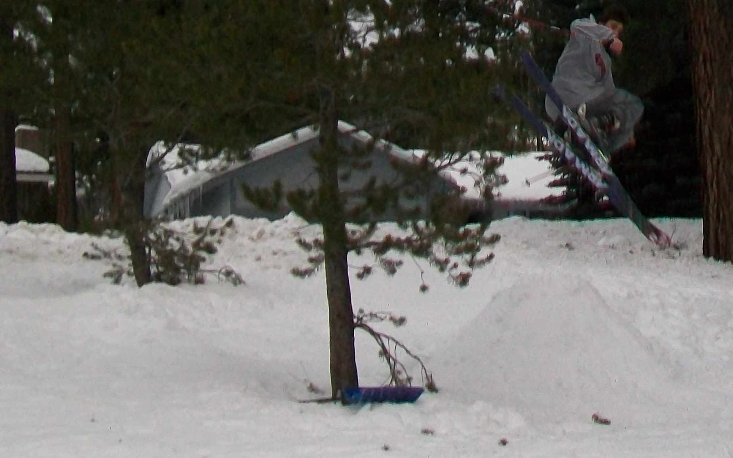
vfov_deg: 14.8
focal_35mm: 88
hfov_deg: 23.3
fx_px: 1758
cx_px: 570
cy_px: 107
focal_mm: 7.6
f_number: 3.1
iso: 145
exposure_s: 1/160
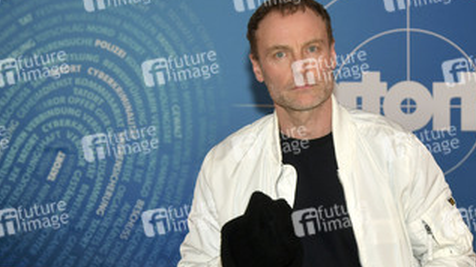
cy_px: 182
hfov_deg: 25.9
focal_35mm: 82
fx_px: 1035
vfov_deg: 14.7
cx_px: 291
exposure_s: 1/200
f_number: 5.6
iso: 640
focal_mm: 55
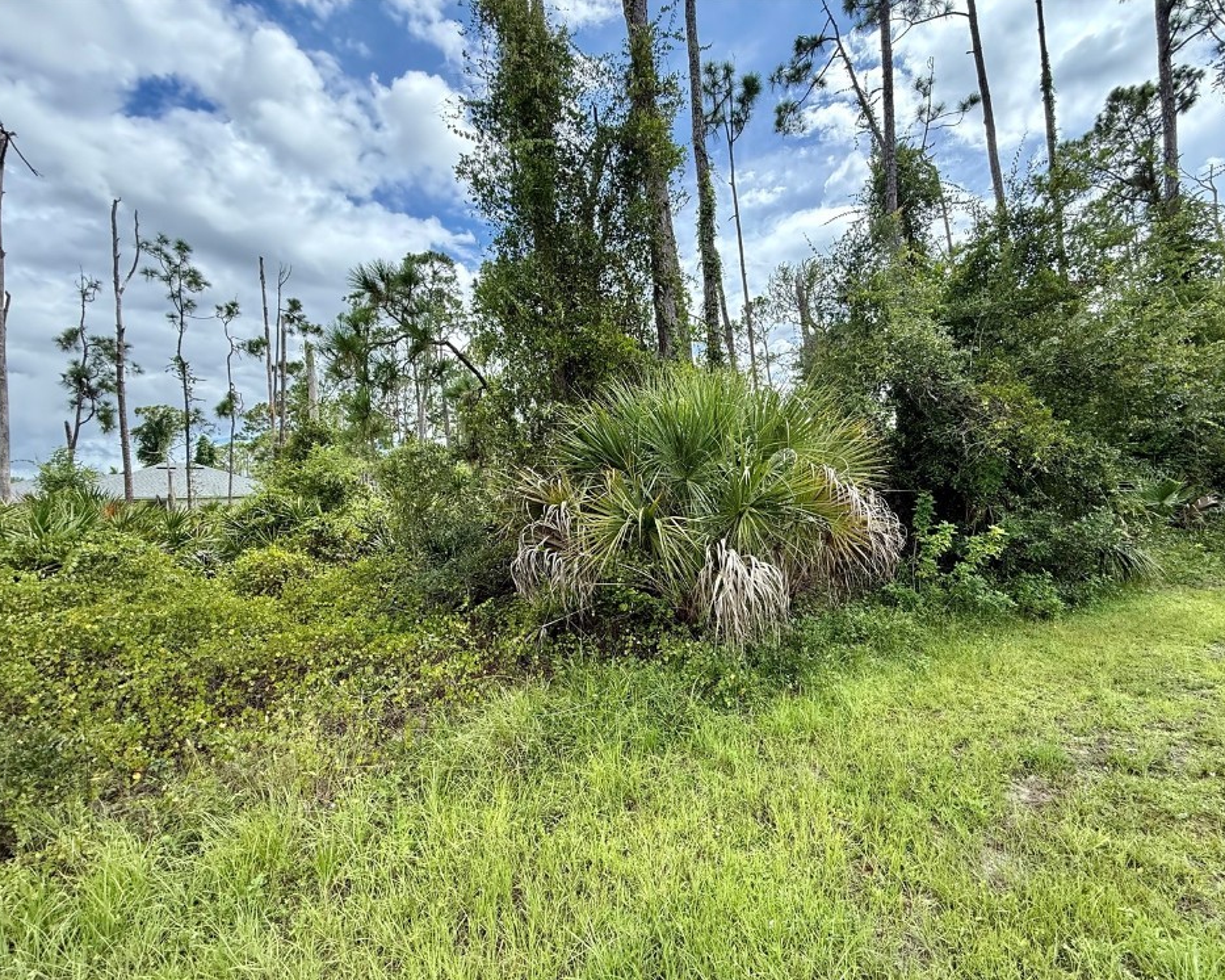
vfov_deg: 84.0
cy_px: 502
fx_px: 544
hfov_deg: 96.6
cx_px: 660
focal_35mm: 15
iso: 64
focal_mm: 2.22
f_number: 2.2
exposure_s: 1/638
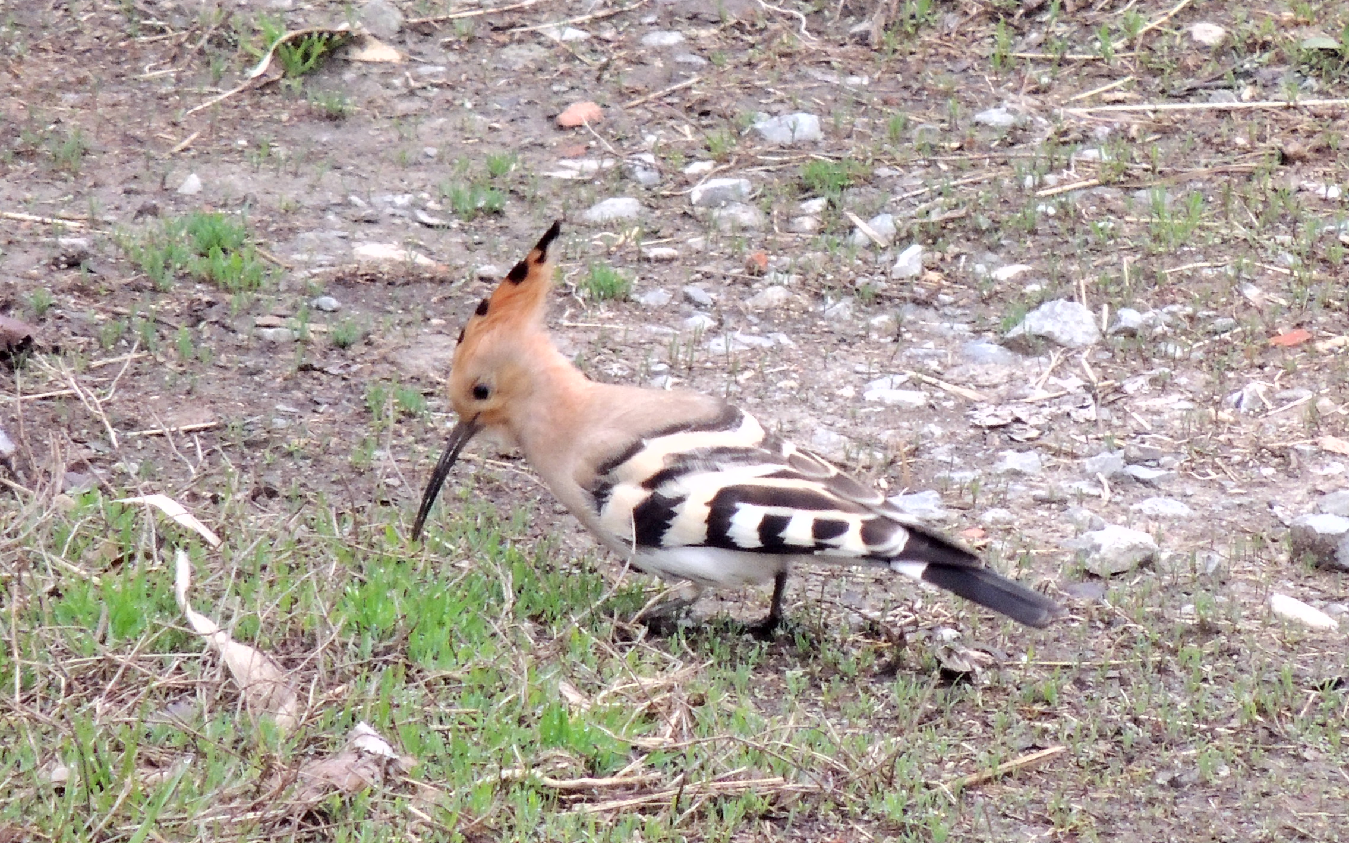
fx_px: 39009
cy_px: 351
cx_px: 674
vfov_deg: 1.2
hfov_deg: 2.0
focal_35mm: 1061
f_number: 5.9
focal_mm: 180
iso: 500
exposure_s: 1/125
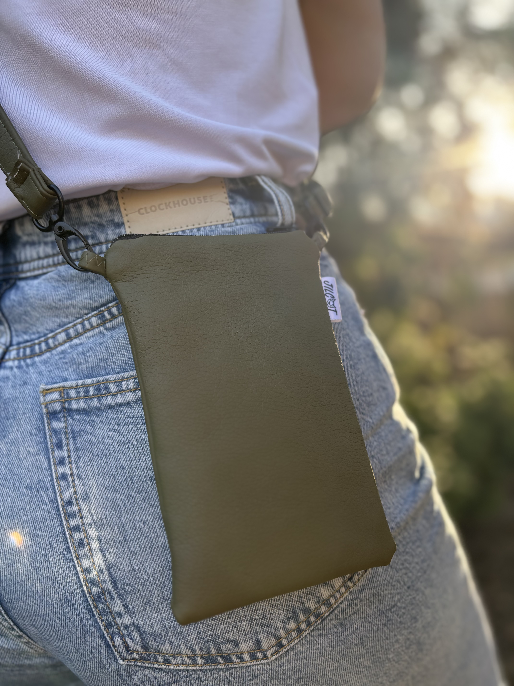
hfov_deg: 53.1
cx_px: 257
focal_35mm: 26
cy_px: 343
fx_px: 515
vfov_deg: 67.3
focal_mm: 5.96
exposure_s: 1/355
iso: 50
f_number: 1.6
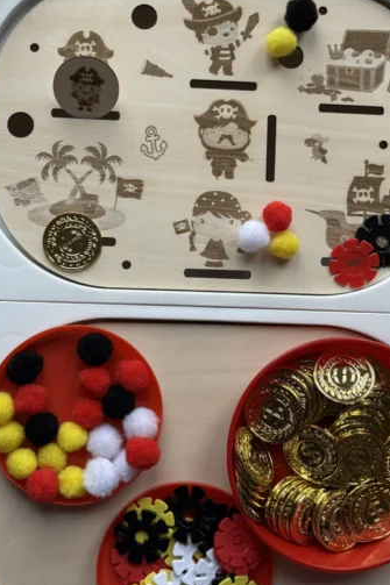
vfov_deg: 45.4
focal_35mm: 43
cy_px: 276
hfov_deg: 31.1
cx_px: 170
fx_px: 699
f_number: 1.6
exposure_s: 1/60
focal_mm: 5.96
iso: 200
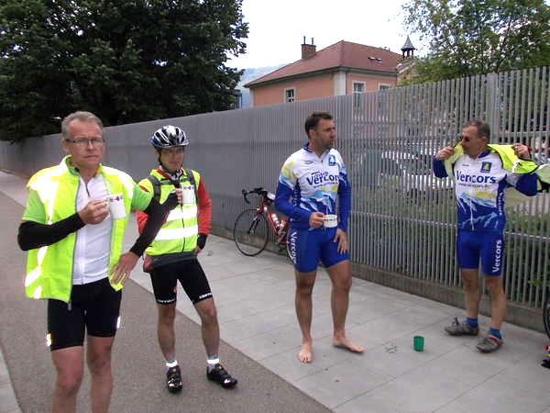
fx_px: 445
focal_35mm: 28
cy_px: 206
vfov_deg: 49.7
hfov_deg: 63.4
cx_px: 275
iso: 80
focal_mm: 4
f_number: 5.4
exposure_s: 1/320
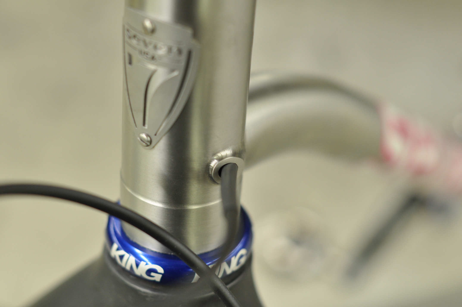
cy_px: 154
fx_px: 961
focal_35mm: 75
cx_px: 231
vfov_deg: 18.1
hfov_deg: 27.0
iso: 640
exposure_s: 1/125
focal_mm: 50
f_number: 2.8
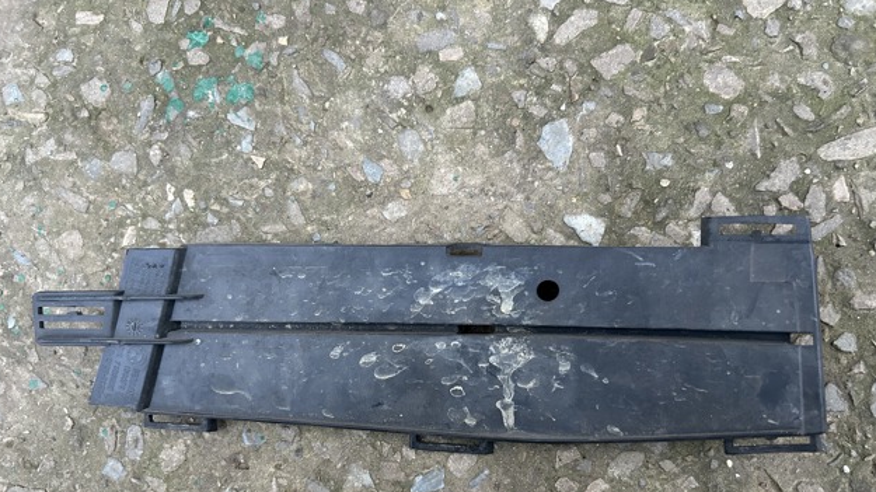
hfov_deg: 66.1
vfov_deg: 39.6
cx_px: 433
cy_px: 330
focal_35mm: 29
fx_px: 673
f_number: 1.5
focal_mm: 5.7
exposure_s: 1/60
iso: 320
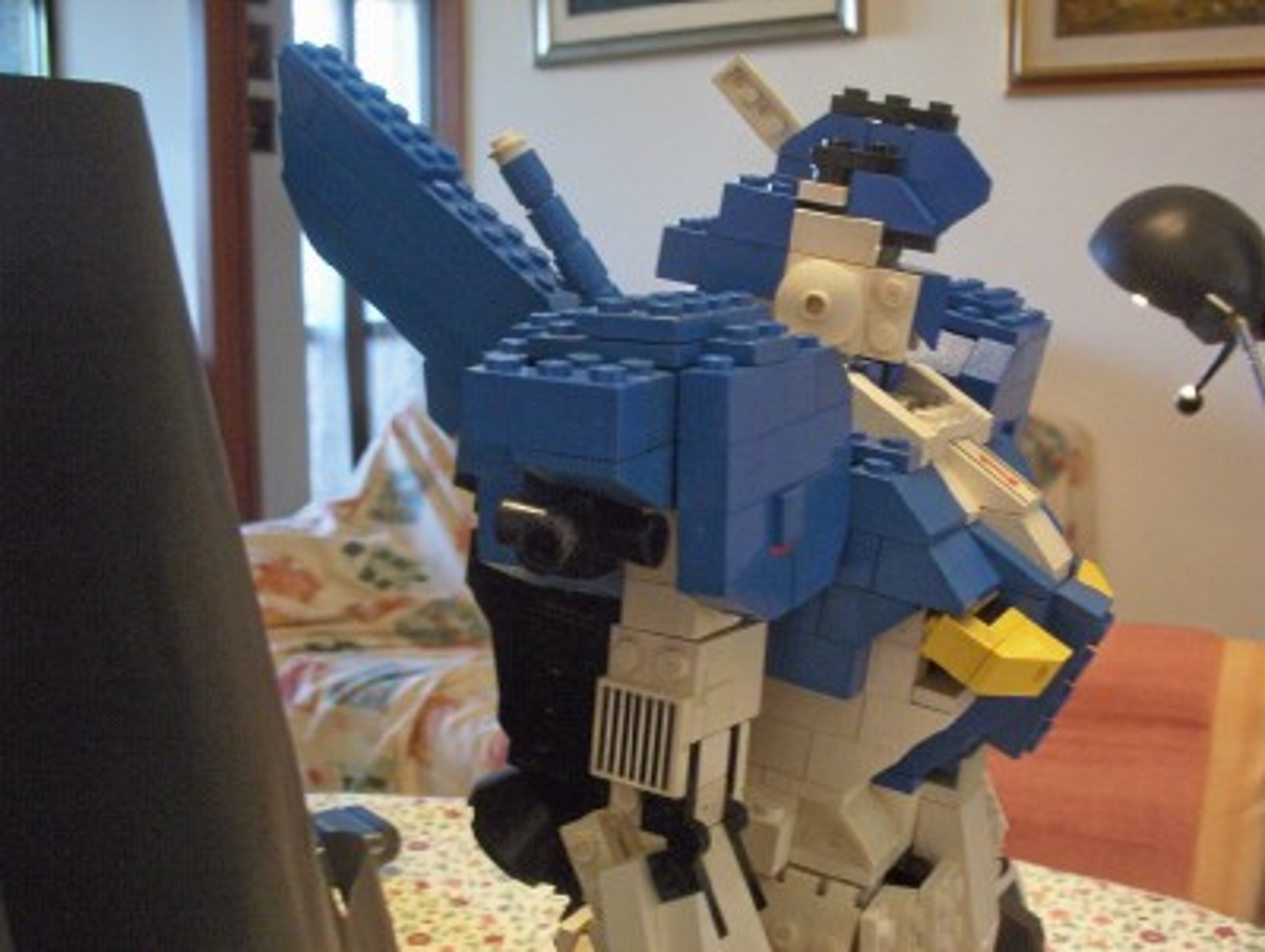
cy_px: 476
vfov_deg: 36.9
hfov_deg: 47.8
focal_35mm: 39
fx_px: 1427
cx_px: 632
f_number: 4.5
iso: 200
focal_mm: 6
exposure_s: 1/8
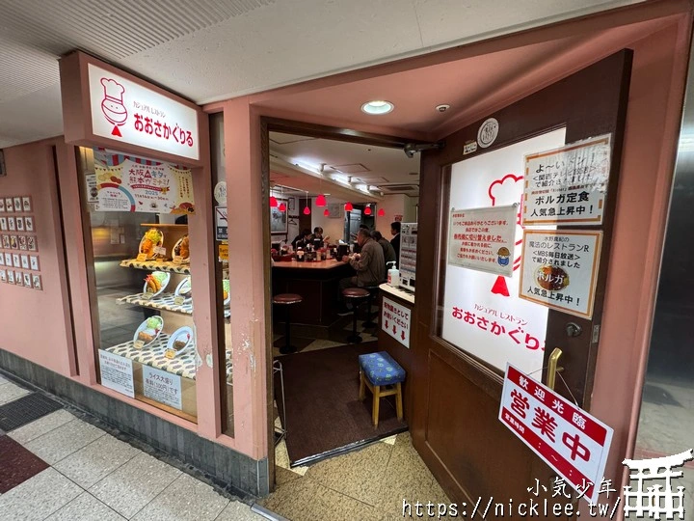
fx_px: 281
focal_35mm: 14
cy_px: 260
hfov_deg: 102.1
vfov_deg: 85.7
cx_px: 347
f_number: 2.2
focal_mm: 2.22
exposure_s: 1/120
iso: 320
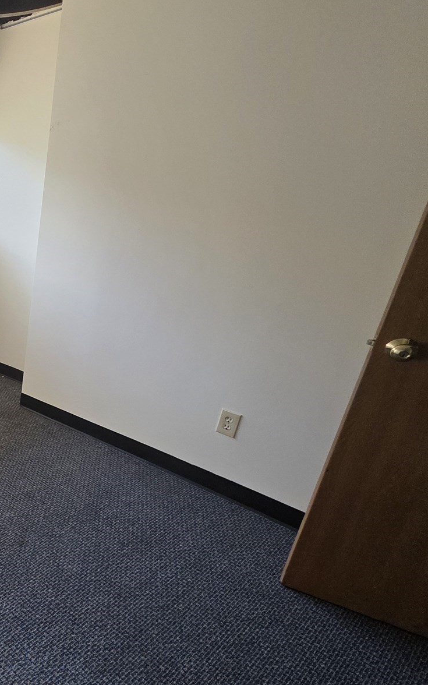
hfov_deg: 35.6
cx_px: -122
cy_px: 371
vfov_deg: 74.6
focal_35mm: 24
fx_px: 448
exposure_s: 1/120
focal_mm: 2.2
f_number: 1.9
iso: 100
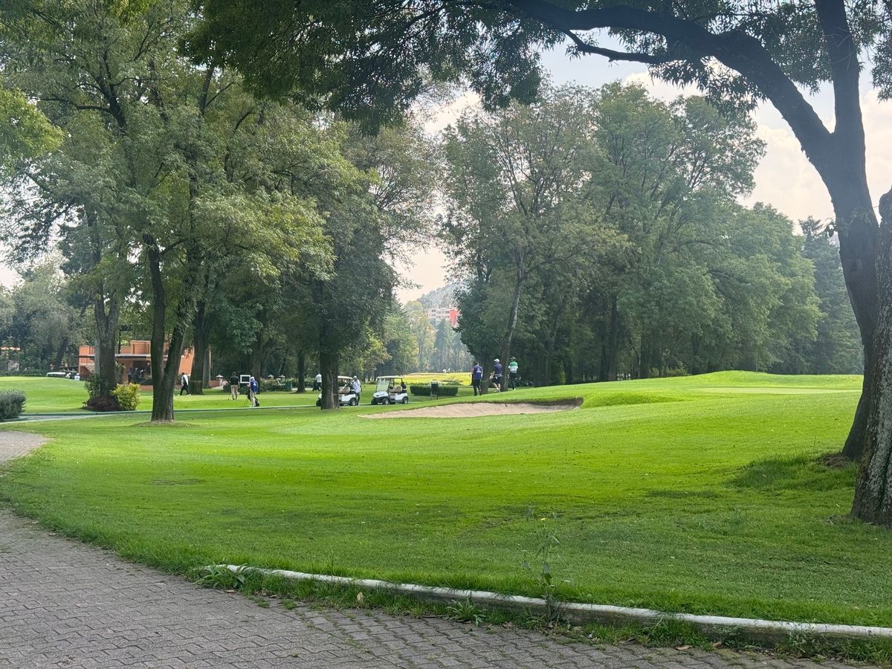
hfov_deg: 39.7
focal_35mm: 48
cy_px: 334
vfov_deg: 30.3
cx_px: 446
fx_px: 1237
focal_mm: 6.76
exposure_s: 1/731
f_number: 1.78
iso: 64
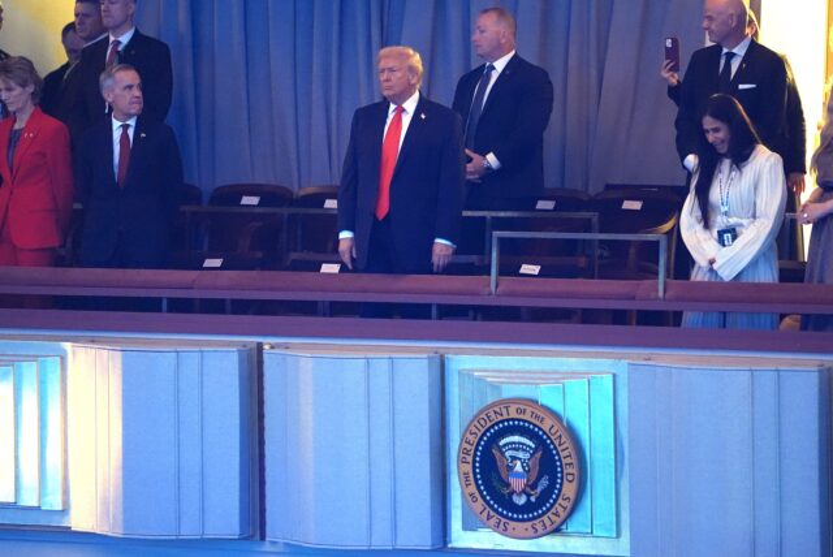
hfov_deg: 9.1
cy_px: 278
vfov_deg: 6.1
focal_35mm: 225
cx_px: 416
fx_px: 5211
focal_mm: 150
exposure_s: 1/125
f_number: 2
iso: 3200
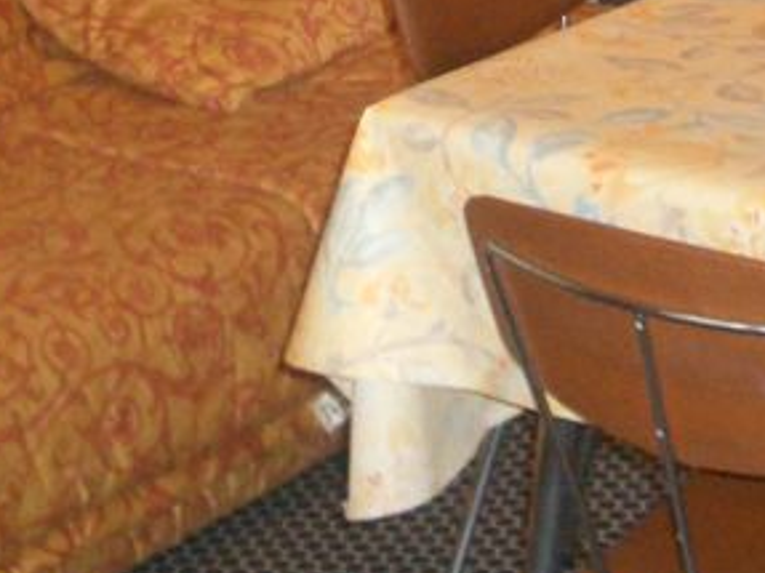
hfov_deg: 16.0
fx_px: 2695
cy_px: -392
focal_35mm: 122
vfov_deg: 11.4
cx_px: 656
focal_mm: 5.8
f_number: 2.6
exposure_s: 1/60
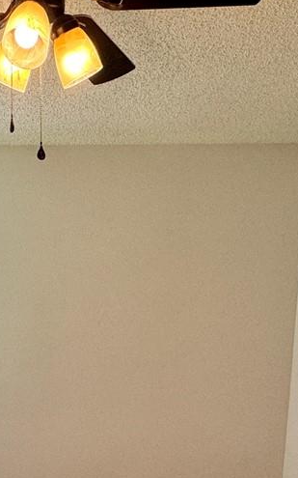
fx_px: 624
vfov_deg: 38.0
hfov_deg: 26.1
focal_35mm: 48
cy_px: 459
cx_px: 35
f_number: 2.2
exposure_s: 1/120
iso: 100
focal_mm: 2.22
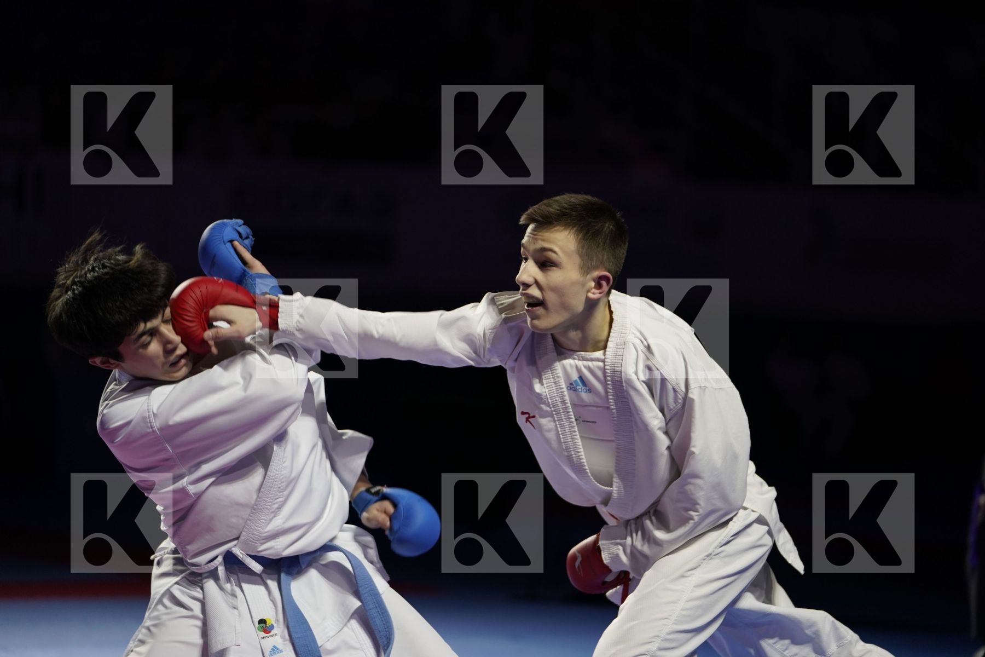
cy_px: 328
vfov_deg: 10.2
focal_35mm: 135
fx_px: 3693
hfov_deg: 15.2
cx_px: 492
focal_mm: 135
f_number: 2.8
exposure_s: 1/1000
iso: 1000
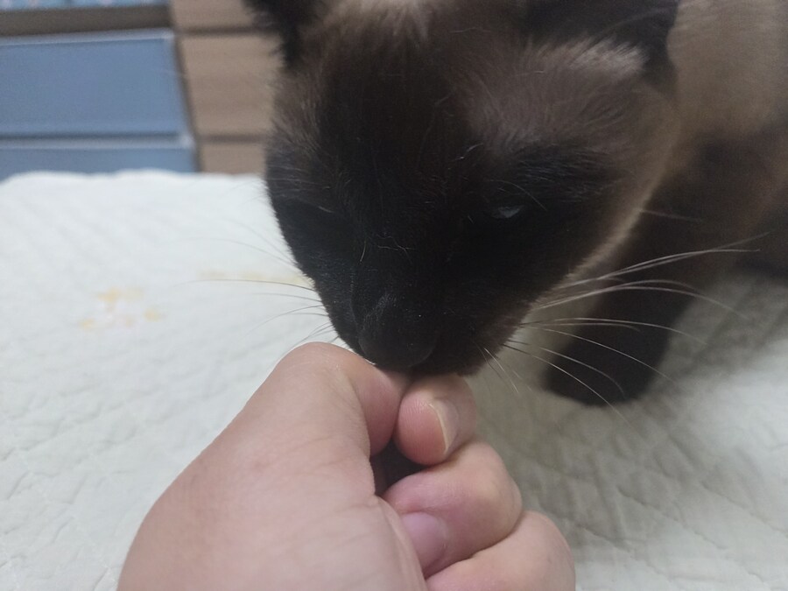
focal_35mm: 23
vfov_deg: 58.9
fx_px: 524
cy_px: 296
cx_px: 394
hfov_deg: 73.9
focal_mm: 5.4
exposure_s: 1/120
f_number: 1.8
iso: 400
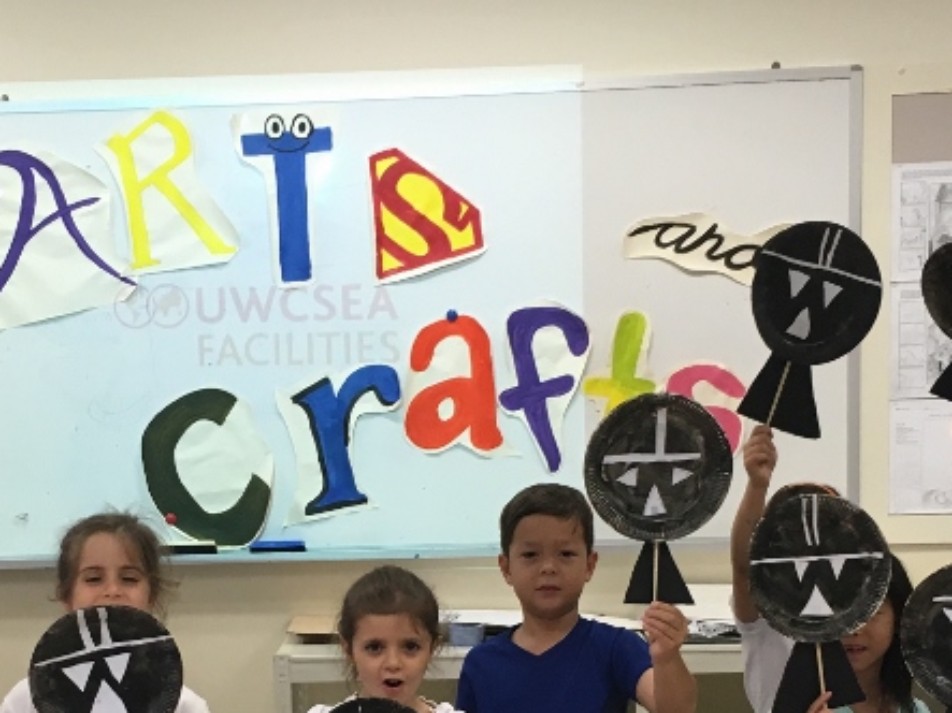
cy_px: 595
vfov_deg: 21.6
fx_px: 1842
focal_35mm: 67
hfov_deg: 28.8
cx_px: 331
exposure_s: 1/33
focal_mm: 4.15
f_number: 2.2
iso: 50
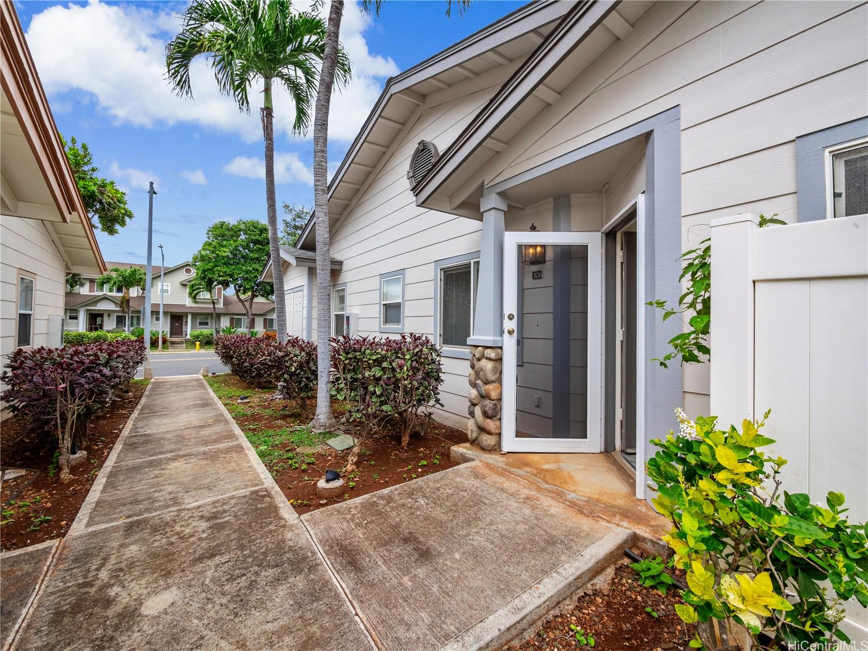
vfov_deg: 85.7
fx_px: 351
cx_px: 434
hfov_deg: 102.1
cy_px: 326
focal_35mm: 14
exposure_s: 1/8000
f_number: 4
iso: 1600
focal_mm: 7
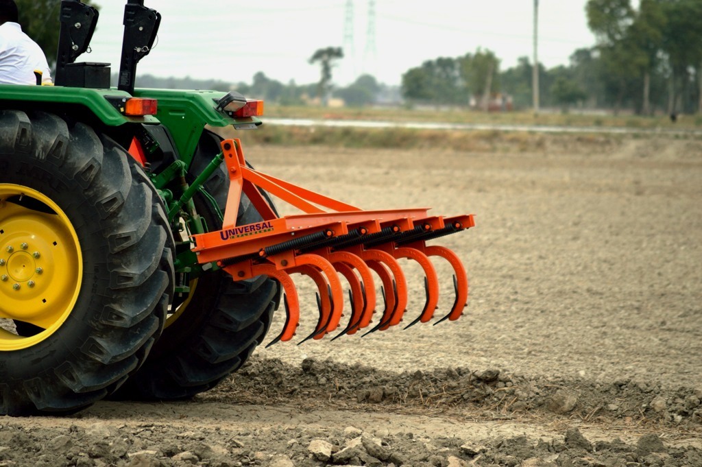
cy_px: 234
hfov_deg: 7.6
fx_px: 5261
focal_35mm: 270
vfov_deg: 5.1
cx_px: 351
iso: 200
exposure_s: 1/800
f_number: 5.6
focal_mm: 180
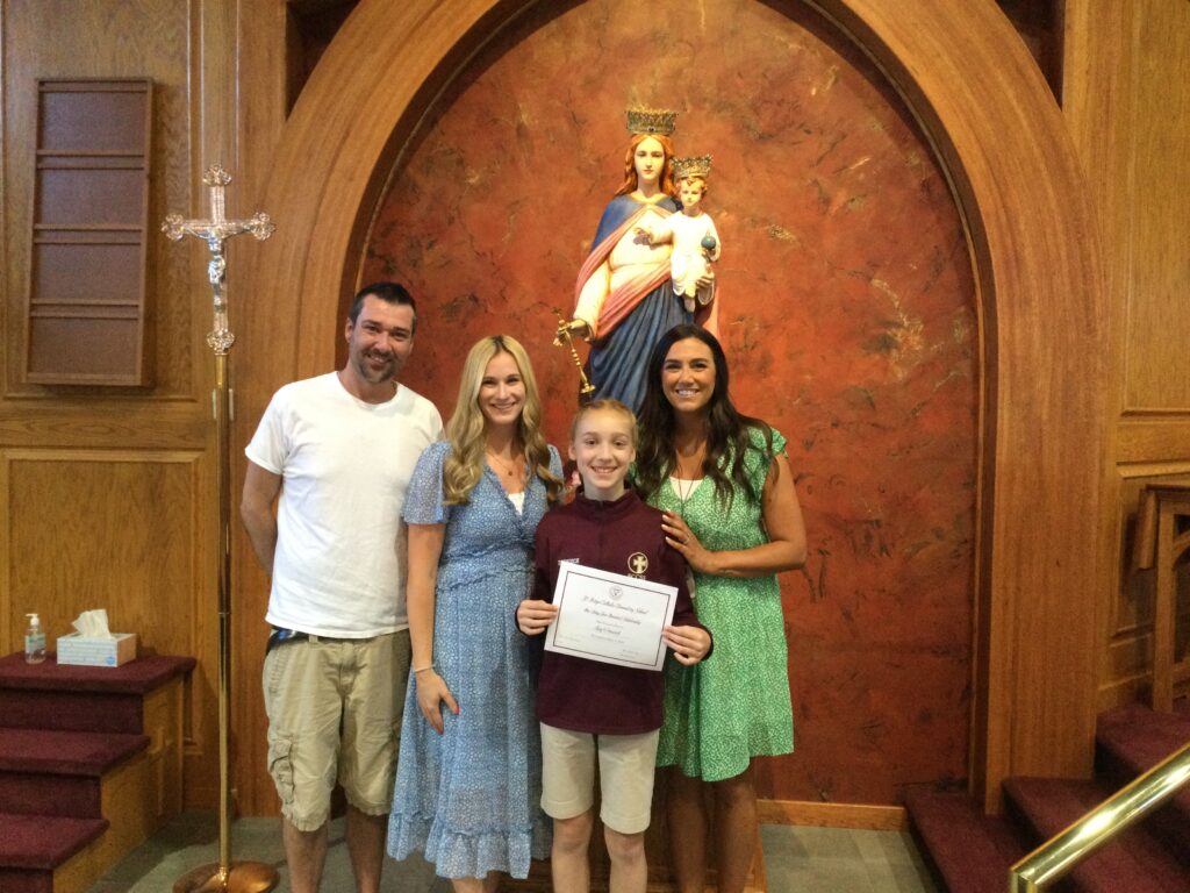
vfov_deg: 45.4
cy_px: 446
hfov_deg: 58.4
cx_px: 595
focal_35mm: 31
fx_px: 1066
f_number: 2.4
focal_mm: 3.3
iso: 200
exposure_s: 1/24
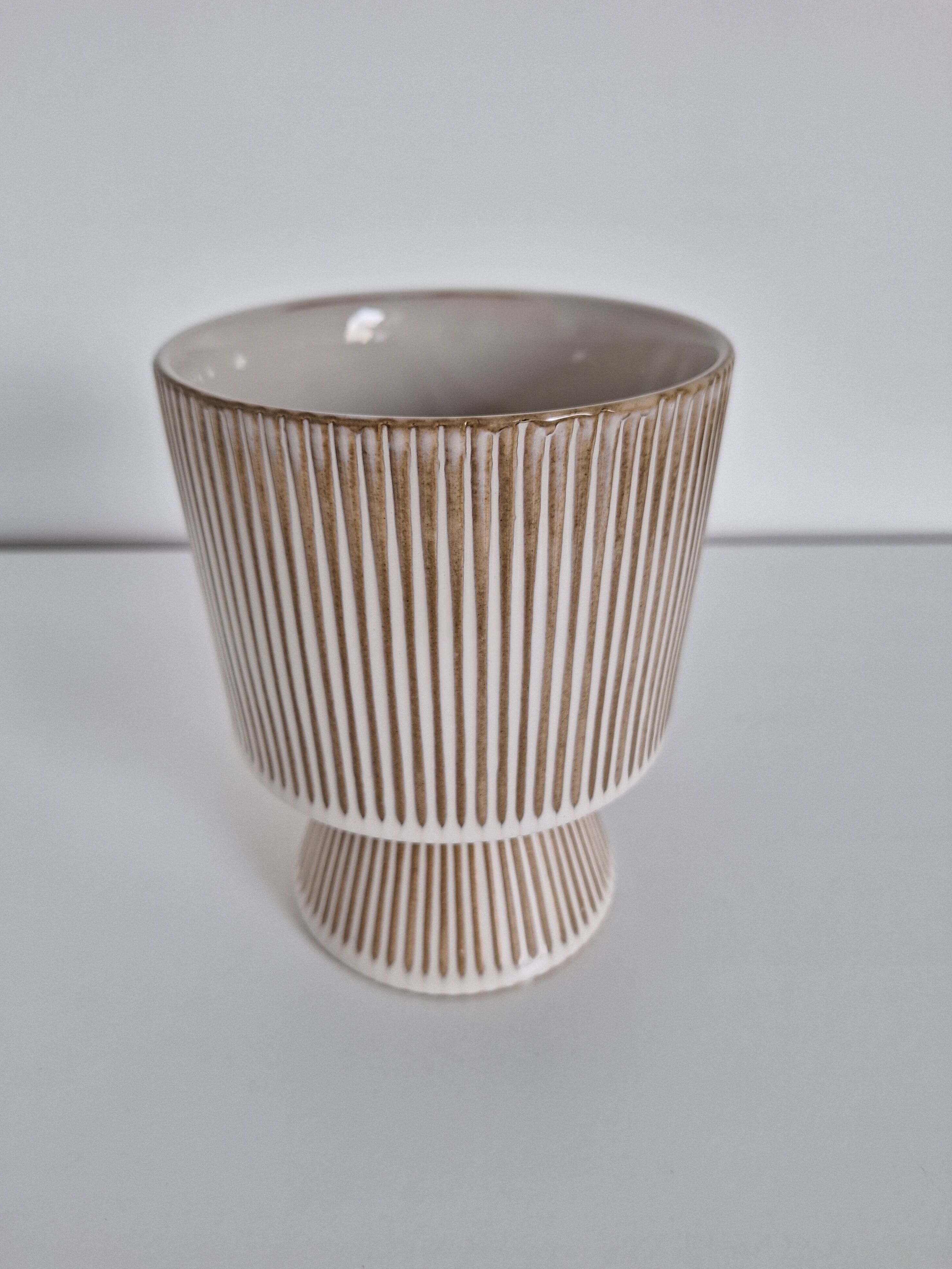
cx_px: 457
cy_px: 630
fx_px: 880
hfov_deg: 56.8
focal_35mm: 24
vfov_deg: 71.6
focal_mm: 5.54
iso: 50
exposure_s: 1/50
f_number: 1.8
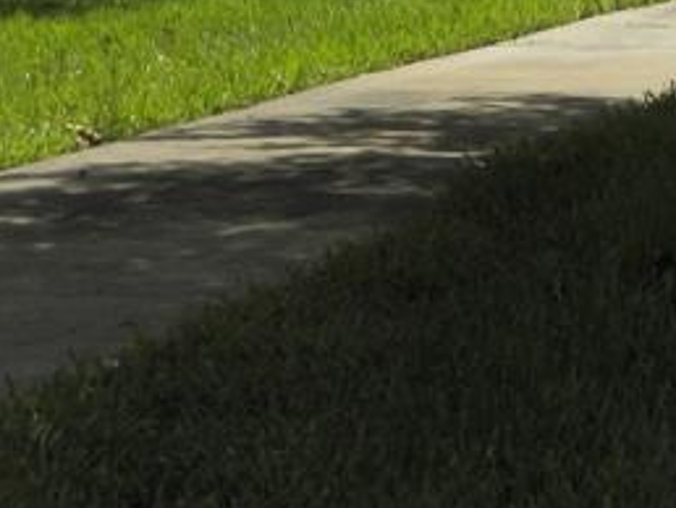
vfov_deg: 7.0
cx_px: 998
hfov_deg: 9.3
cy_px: -429
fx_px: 4027
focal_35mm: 206
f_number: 4
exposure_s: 1/998
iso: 64
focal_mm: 9.2
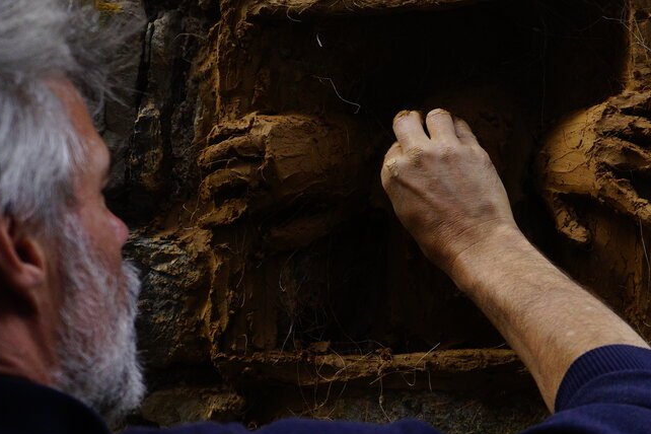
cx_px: 464
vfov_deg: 19.1
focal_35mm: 71
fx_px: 1284
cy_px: 146
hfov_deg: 28.2
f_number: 5
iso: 1600
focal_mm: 38
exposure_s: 1/1600
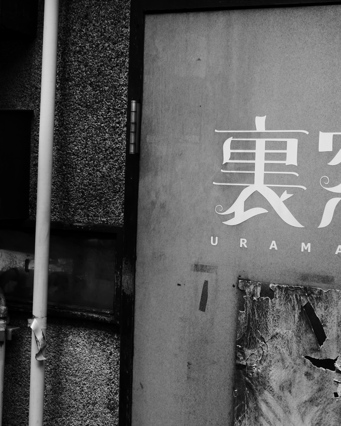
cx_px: 221
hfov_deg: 25.7
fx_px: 744
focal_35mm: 59
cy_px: 214
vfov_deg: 31.9
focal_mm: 15.9
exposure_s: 1/25
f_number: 5.6
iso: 200
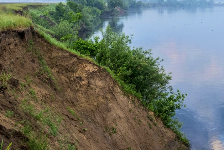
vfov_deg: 19.6
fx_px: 429
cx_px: 170
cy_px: 41
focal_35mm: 69
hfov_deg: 28.8
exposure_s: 1/125
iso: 400
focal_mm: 20.5
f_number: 6.4
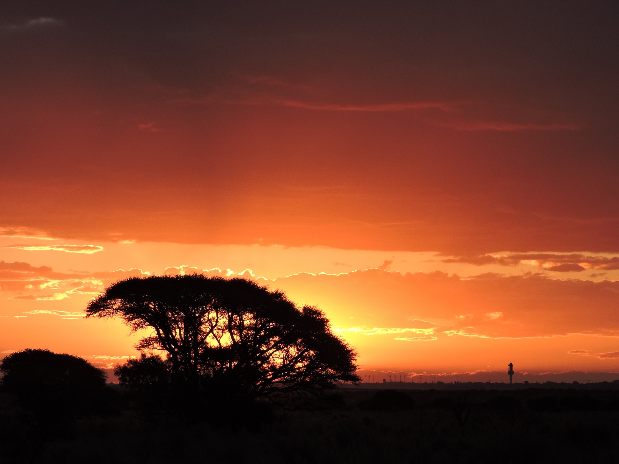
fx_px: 3040
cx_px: 310
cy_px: 232
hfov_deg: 11.6
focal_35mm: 170
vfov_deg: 8.7
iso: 100
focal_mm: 30.3
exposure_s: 1/250
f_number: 4.5
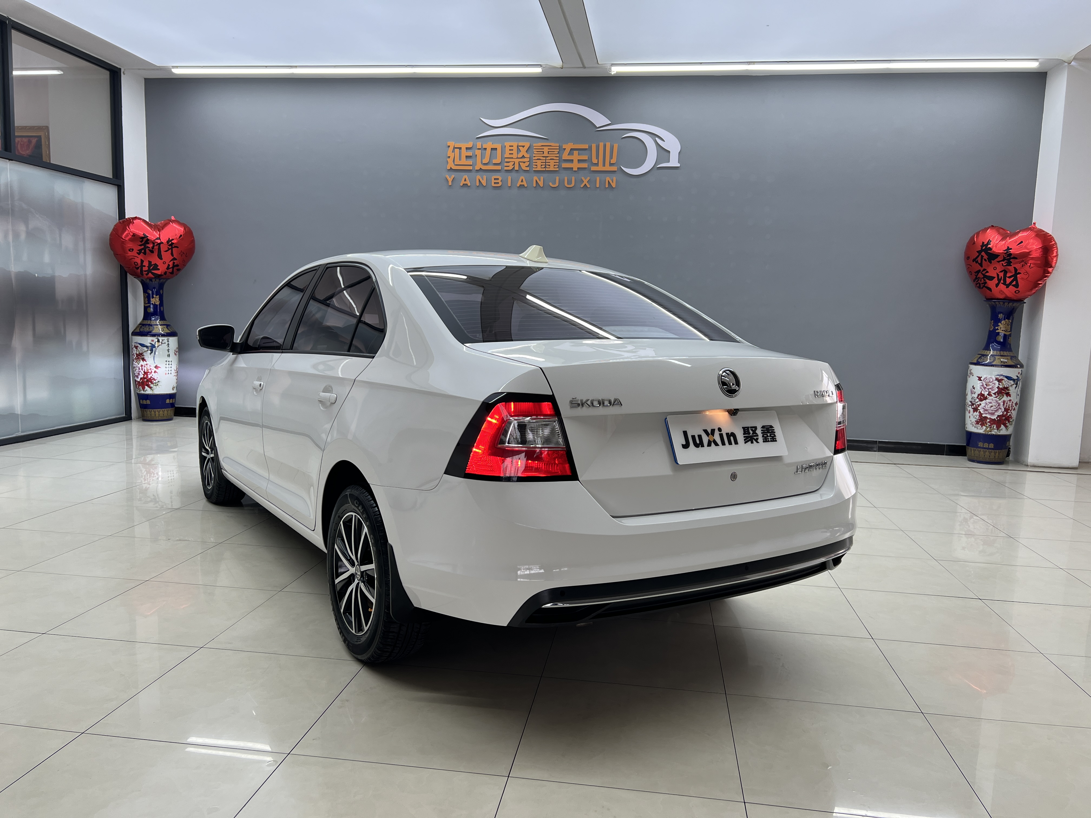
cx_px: 546
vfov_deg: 53.1
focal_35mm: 26
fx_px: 819
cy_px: 409
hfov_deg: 67.3
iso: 40
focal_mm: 5.7
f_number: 1.5
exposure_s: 1/172
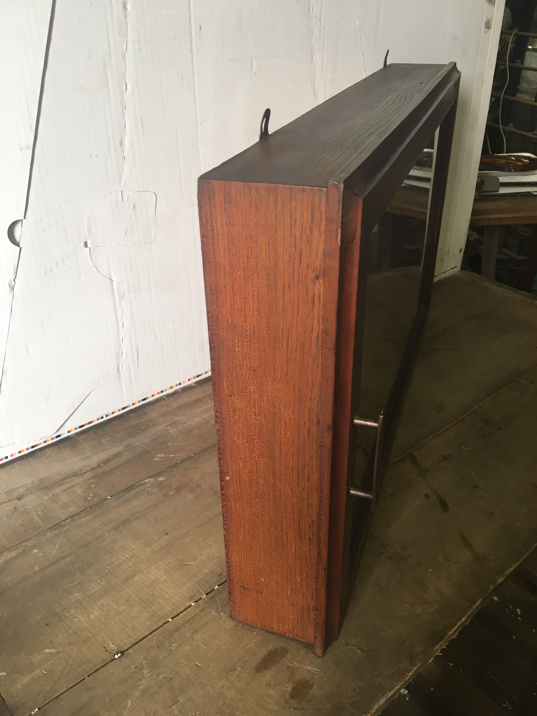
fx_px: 600
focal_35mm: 29
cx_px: 268
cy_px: 358
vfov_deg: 61.7
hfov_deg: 48.2
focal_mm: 4.15
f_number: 2.2
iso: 64
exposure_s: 1/33
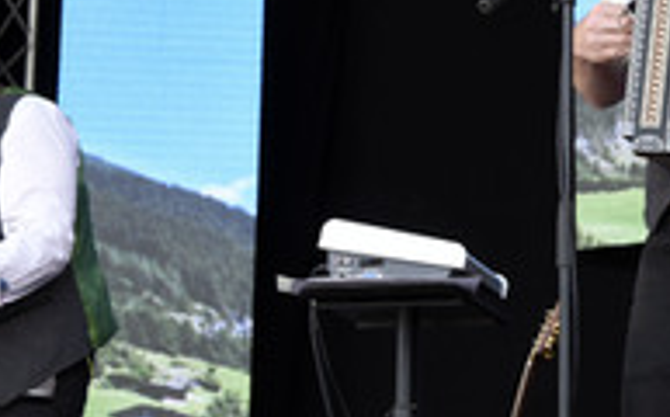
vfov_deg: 10.5
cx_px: 422
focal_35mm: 124
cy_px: 104
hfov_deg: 16.8
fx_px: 2261
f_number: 8
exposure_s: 1/160
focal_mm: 52
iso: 500
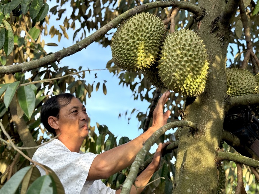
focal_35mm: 48
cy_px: 97
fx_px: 359
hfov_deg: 39.7
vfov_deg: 30.3
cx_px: 130
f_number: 1.78
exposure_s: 1/538
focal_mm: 6.76
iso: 80
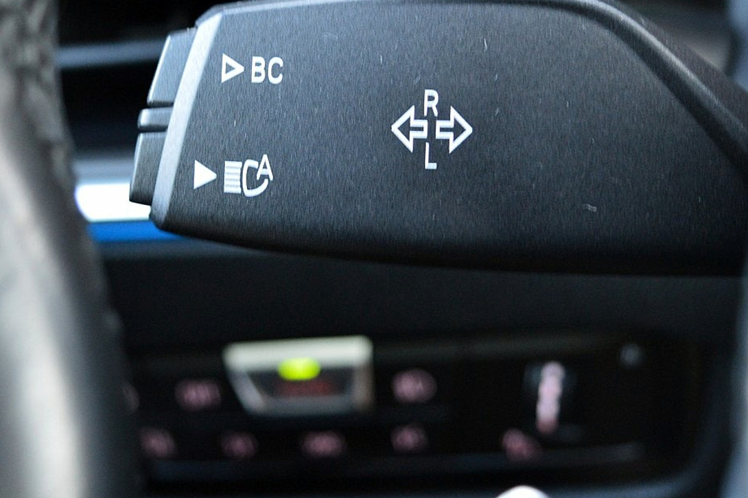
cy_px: 67
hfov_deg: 18.4
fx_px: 2306
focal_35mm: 111
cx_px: 343
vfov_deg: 12.3
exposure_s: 1/25
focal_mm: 42
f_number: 5
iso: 800
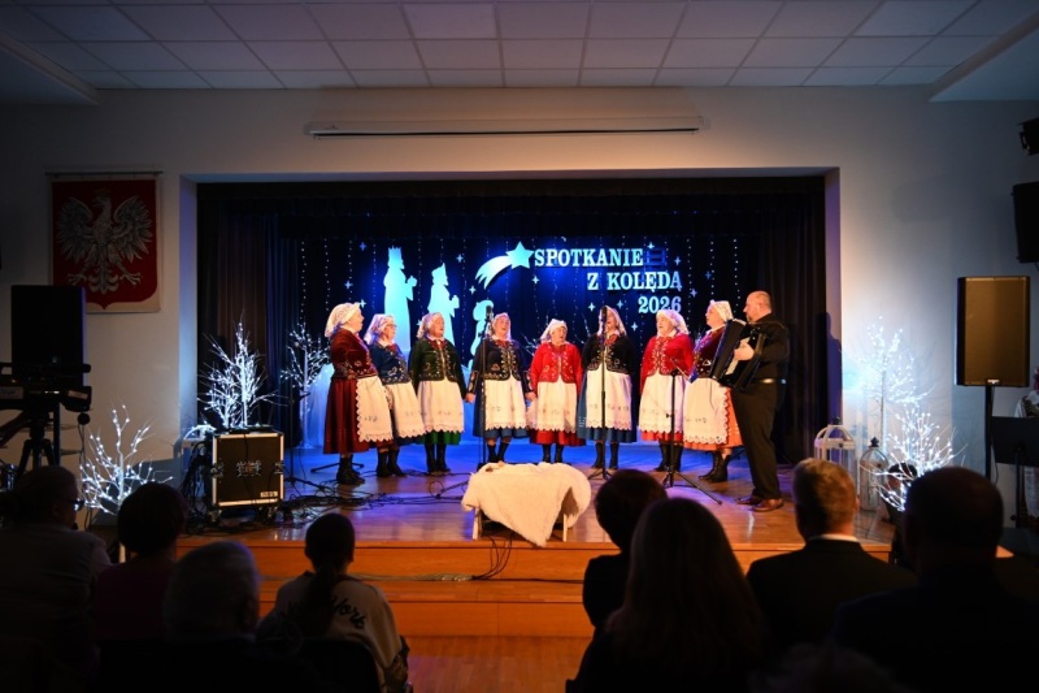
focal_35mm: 28
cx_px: 520
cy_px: 346
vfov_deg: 46.4
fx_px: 808
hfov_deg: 65.5
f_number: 2.8
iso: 1250
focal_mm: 28
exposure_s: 1/125
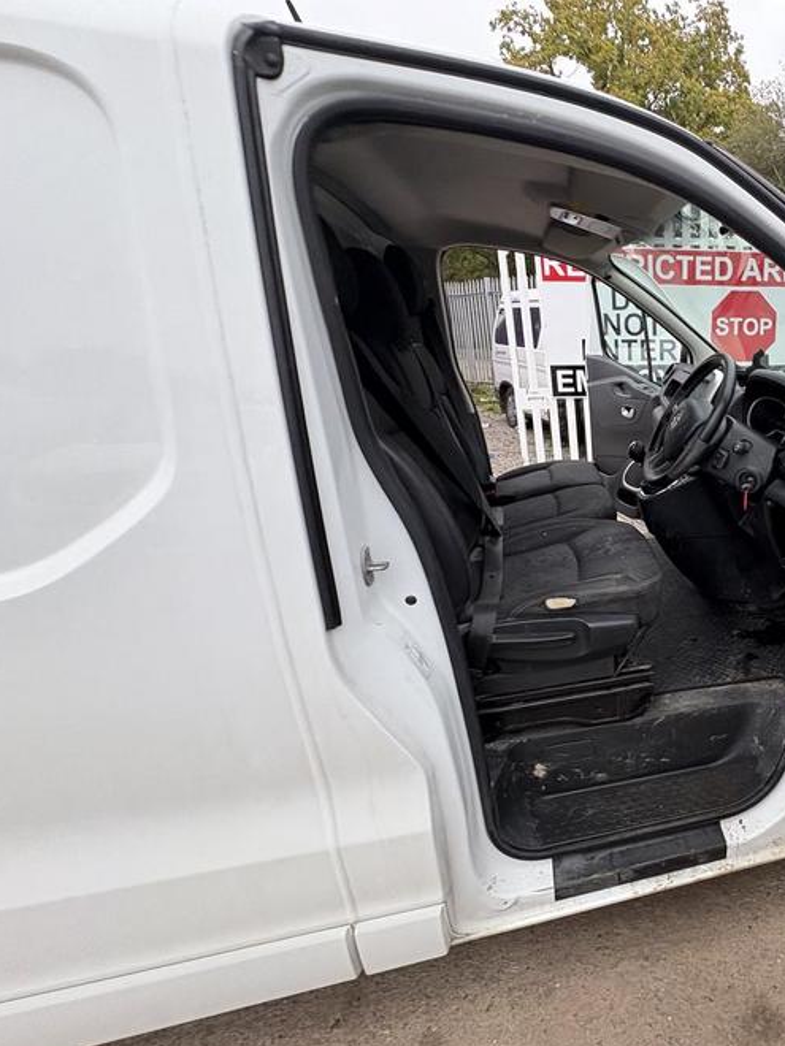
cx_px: 703
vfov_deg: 84.7
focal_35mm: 19
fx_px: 574
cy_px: 531
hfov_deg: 58.9
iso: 100
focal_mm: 2.22
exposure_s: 1/130
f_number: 2.2
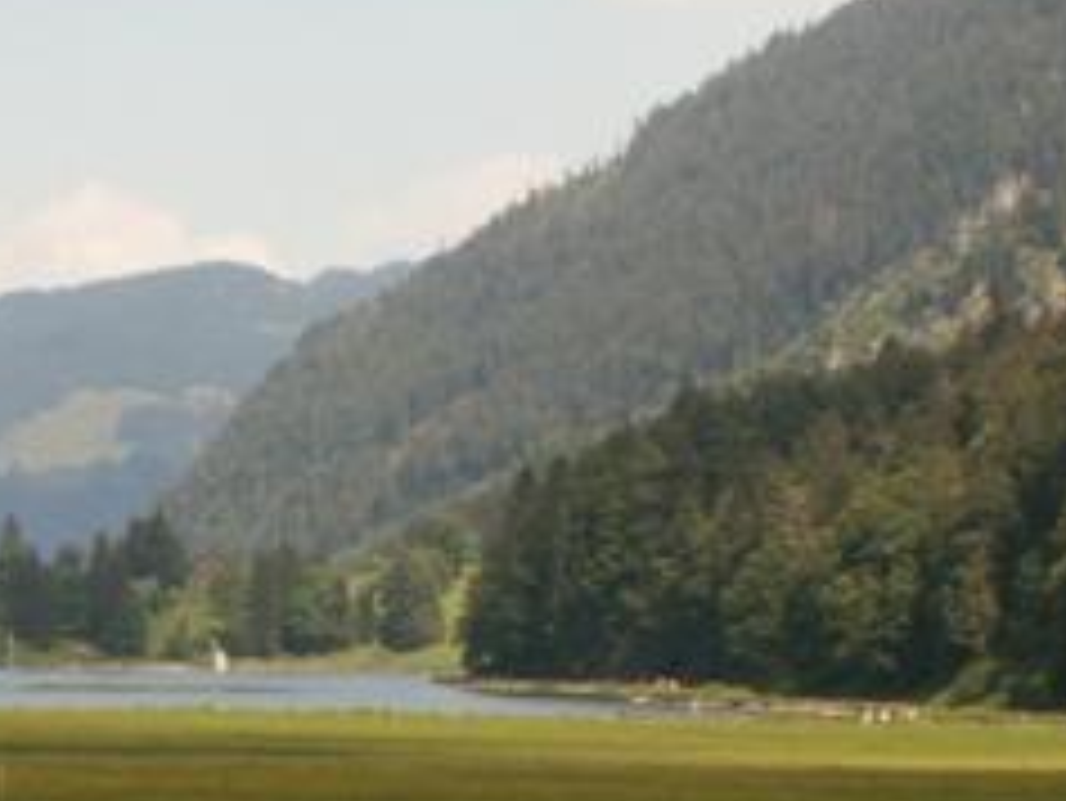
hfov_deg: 13.0
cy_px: 585
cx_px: 121
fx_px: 4652
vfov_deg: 9.8
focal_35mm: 151
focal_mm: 9.32
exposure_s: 1/100
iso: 50
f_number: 8
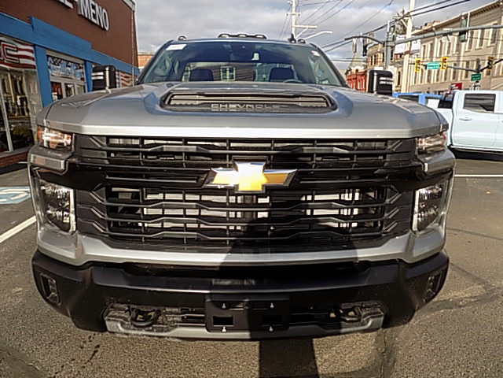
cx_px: 252
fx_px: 334
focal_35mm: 23
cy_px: 189
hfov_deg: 73.9
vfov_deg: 58.9
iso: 80
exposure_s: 1/640
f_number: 3.1
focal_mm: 4
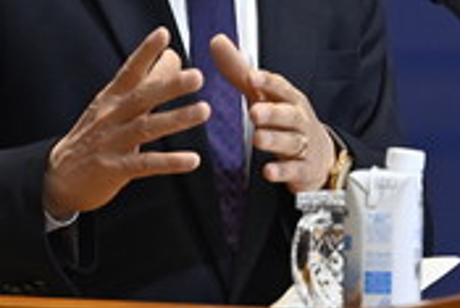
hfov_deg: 2.3
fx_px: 11381
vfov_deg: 1.5
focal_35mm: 890
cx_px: 541
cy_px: -213
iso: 1250
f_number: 5
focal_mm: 200
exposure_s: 1/250
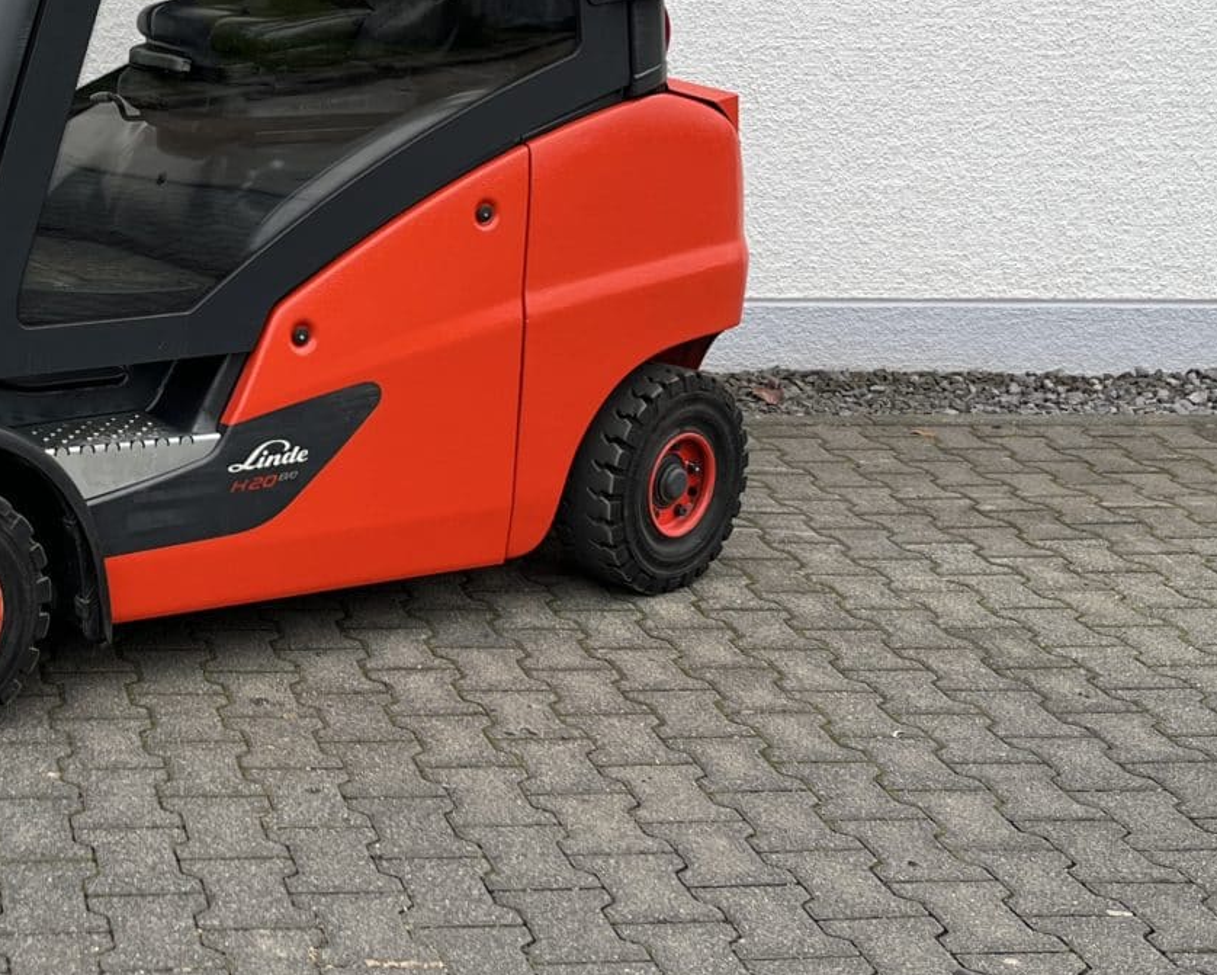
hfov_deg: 28.9
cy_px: 248
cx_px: 64
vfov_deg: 24.3
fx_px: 2234
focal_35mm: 62
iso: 32
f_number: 1.6
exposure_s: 1/122
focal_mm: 5.1
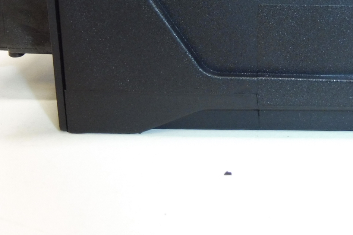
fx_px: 529
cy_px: 0
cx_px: 275
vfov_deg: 24.0
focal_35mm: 54
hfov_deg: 35.8
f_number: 3.5
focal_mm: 4.3
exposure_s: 1/60
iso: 200
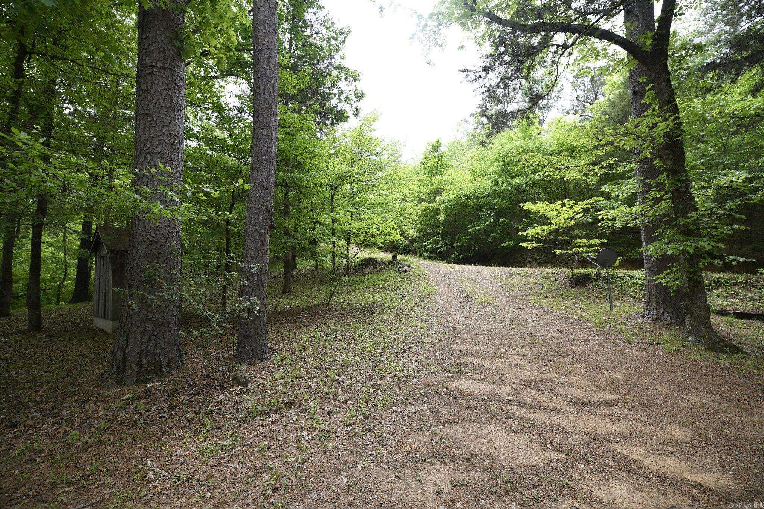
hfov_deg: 104.3
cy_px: 254
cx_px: 382
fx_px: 297
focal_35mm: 14
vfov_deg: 81.2
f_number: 4
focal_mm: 14
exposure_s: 1/80
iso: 64
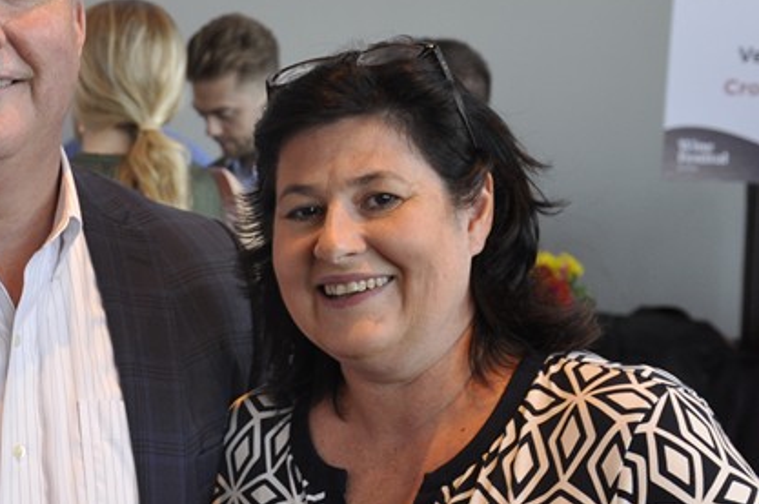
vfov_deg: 12.6
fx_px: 2274
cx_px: 157
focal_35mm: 108
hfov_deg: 18.8
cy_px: 377
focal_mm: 30
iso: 400
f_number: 5
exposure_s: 1/60
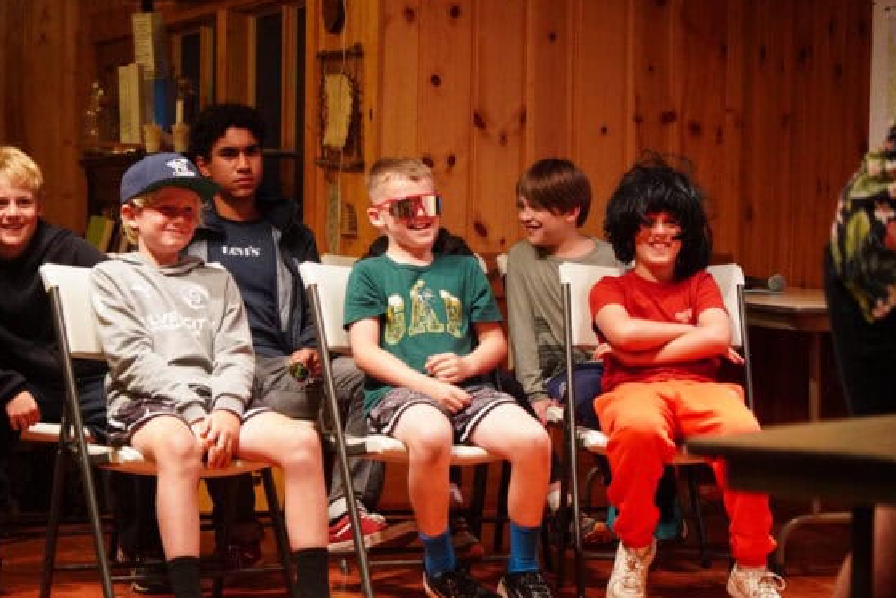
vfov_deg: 12.8
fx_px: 2664
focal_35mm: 107
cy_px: 298
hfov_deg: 19.1
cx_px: 452
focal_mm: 70
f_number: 2.8
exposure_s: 1/250
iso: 4000
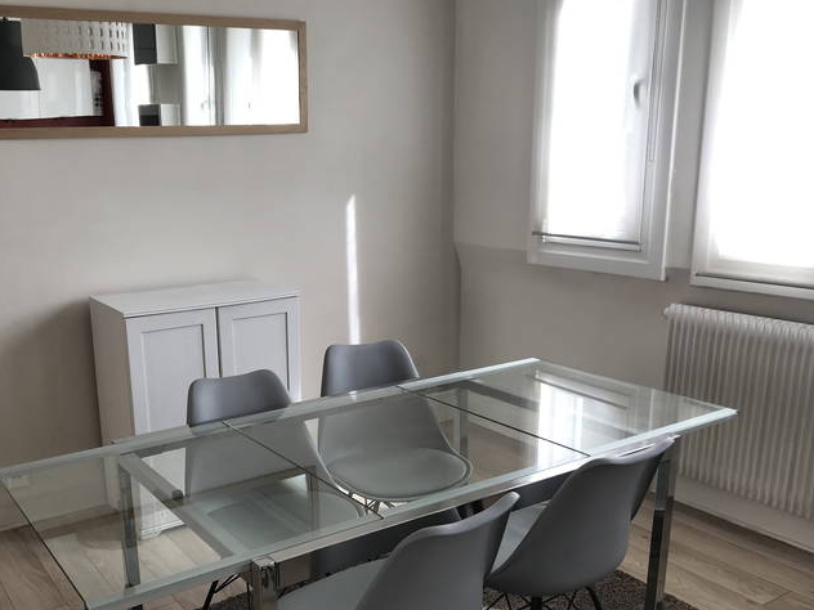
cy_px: 376
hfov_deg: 52.2
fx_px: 823
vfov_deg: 40.5
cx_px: 319
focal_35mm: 35
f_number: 1.8
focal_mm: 3.99
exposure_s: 1/109
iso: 20
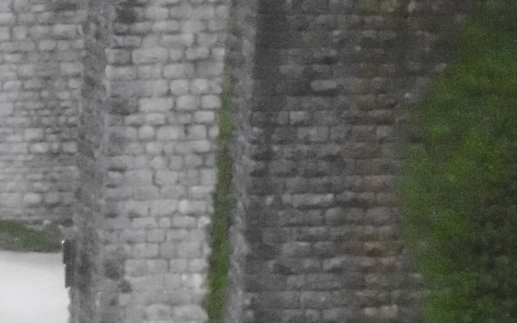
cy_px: -226
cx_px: 17
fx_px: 5355
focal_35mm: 380
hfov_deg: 5.5
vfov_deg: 3.4
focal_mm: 18.6
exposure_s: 1/1000
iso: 1600
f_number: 4.8
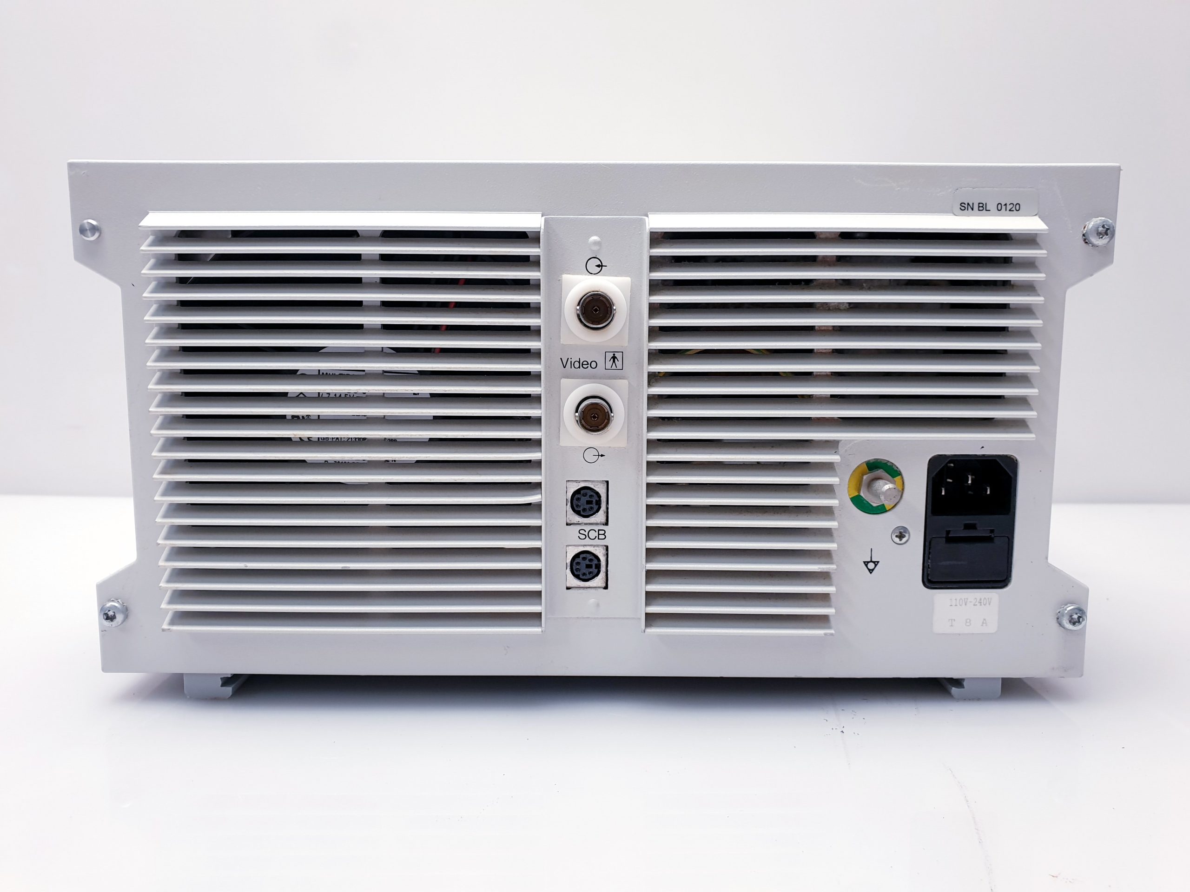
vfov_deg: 53.1
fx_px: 894
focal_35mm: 26
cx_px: 595
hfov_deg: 67.3
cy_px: 446
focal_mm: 4.3
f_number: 2.4
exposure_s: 1/100
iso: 80
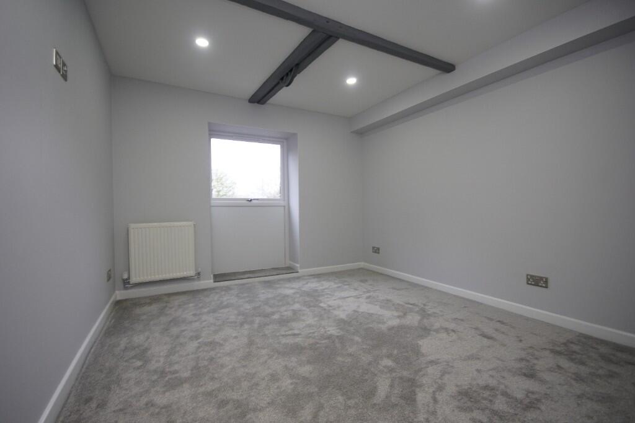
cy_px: 212
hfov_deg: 100.4
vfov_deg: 77.3
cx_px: 318
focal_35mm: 15
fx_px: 265
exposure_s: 1/20
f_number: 5
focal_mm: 10
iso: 250
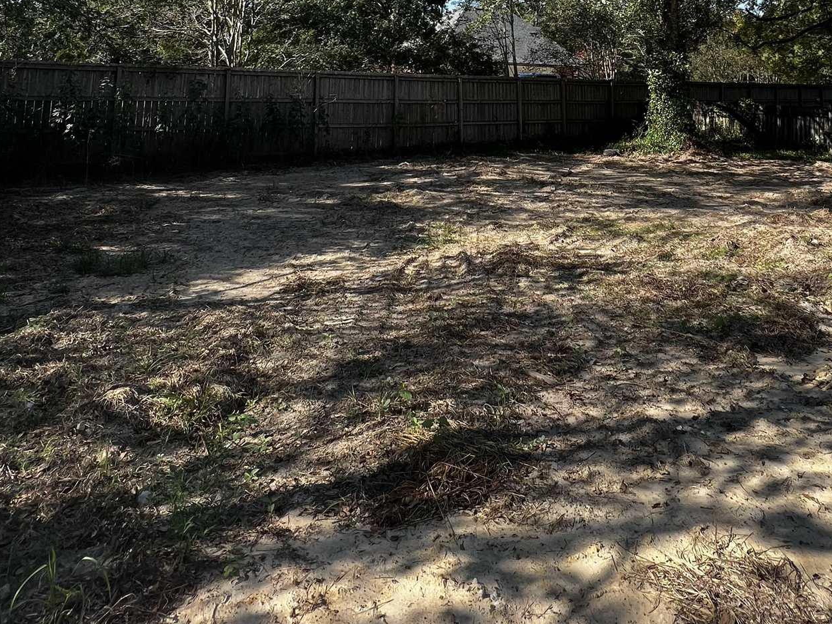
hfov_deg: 71.3
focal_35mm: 24
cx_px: 466
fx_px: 577
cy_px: 28
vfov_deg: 48.7
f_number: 1.8
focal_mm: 1.57
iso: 32
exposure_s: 1/431
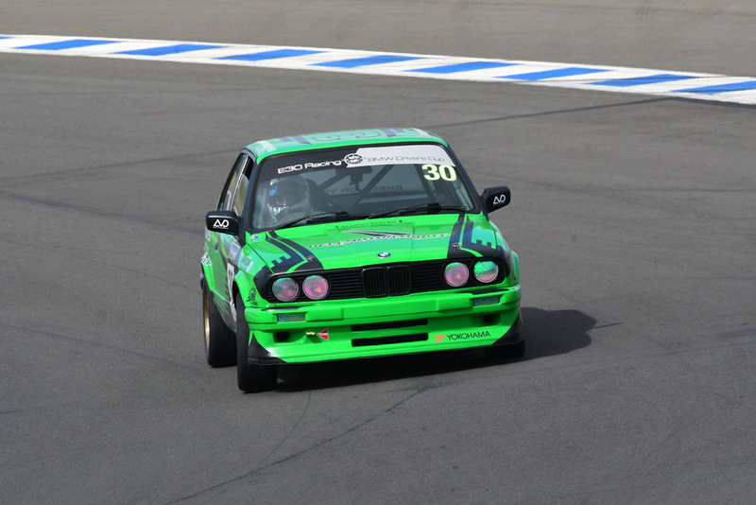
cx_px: 378
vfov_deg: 2.2
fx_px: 13234
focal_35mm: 630
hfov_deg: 3.3
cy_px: 252
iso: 640
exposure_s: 1/640
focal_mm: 420
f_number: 13
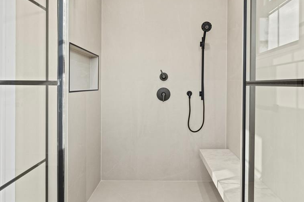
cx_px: 157
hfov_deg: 73.2
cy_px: 87
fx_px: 204
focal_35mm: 24
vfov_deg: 52.5
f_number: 8
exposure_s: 1
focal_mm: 17.9
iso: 200
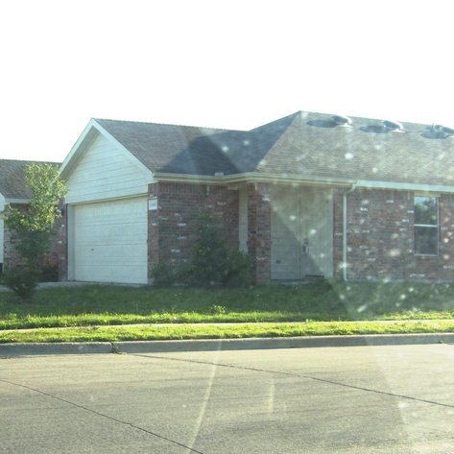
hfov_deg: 30.9
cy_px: 225
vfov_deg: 31.1
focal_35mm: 55
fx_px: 816
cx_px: 169
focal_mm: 11.93
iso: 71
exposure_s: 1/176
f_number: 8
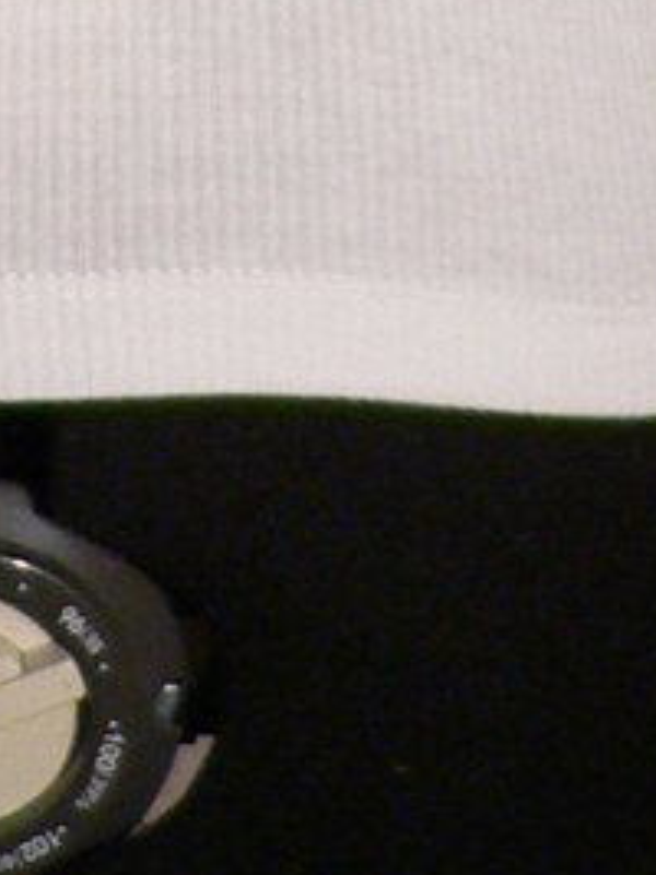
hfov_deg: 4.7
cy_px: -1008
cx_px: 134
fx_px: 7966
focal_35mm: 315
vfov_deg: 6.1
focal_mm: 10.4
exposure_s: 1/25
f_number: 2.8
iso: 200
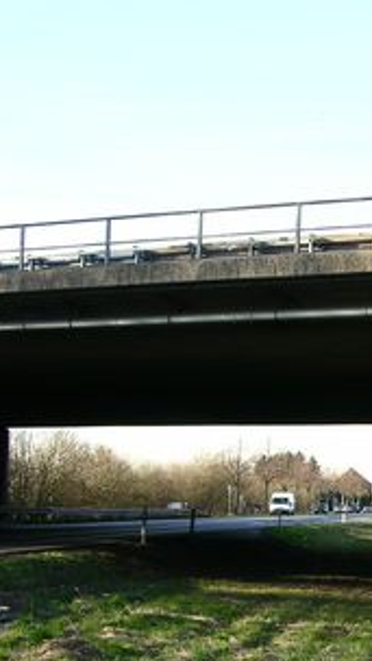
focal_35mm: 77
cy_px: 477
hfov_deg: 14.6
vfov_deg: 27.2
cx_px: 558
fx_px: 1350
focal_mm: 8.9
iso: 50
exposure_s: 1/57.3
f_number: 5
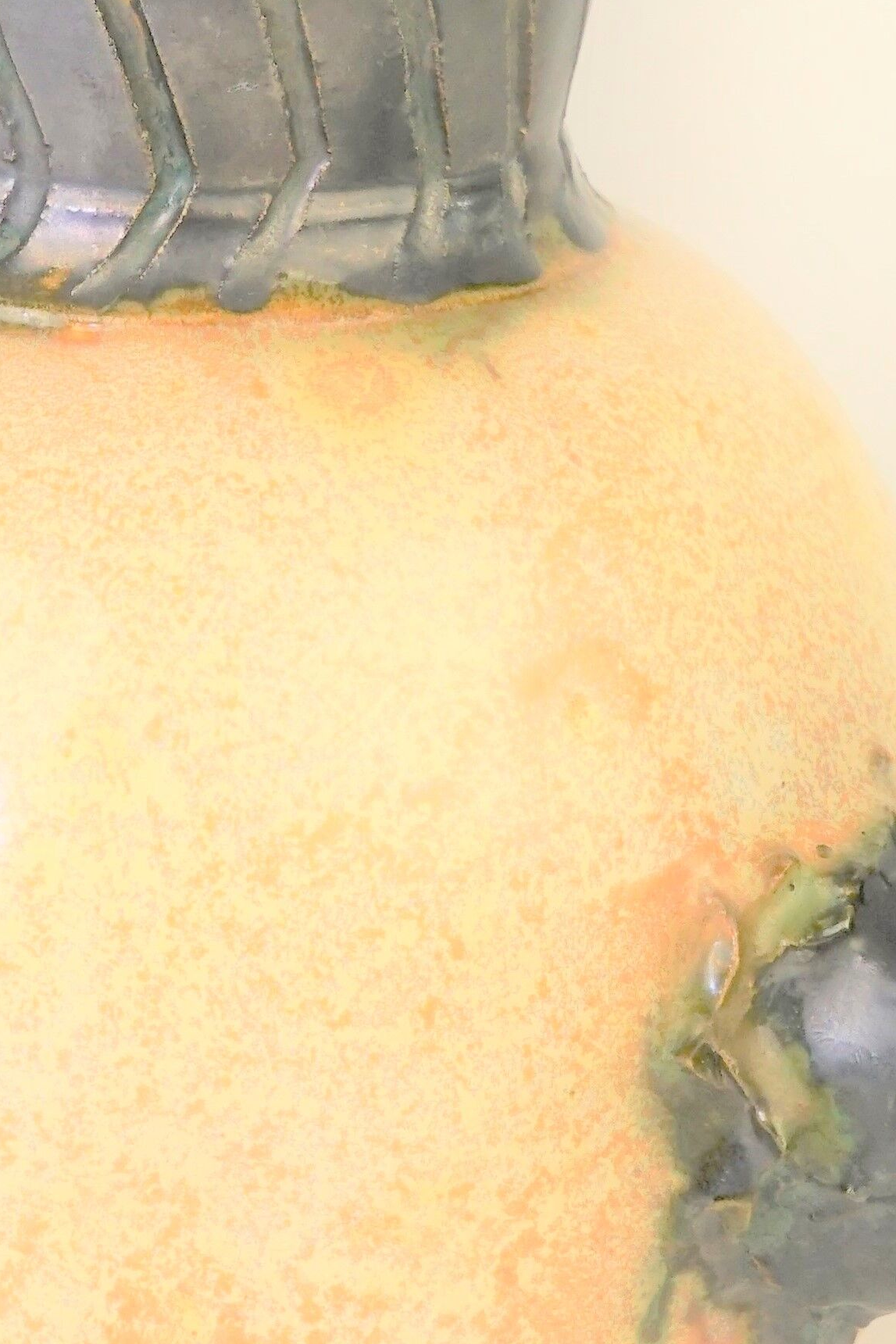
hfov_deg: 12.1
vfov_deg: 18.0
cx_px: 228
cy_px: 329
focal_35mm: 113
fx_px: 4217
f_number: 14
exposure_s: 1/100
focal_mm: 36
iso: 500
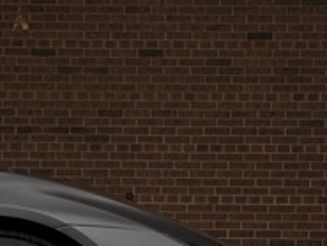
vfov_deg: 13.5
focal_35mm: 109
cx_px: 21
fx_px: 1030
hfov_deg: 17.7
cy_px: 211
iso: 100
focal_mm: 6.76
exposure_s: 1/1330
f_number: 1.78
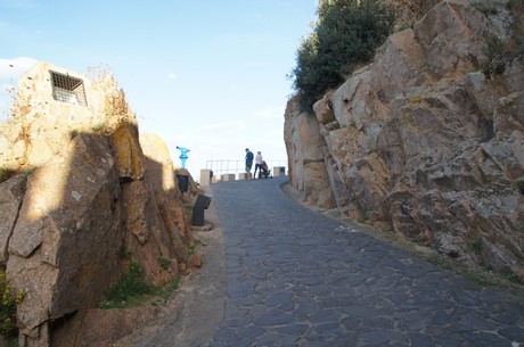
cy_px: 174
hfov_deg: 67.5
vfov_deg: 47.8
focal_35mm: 27
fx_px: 392
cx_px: 262
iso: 100
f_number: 6.3
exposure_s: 1/125
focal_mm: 18
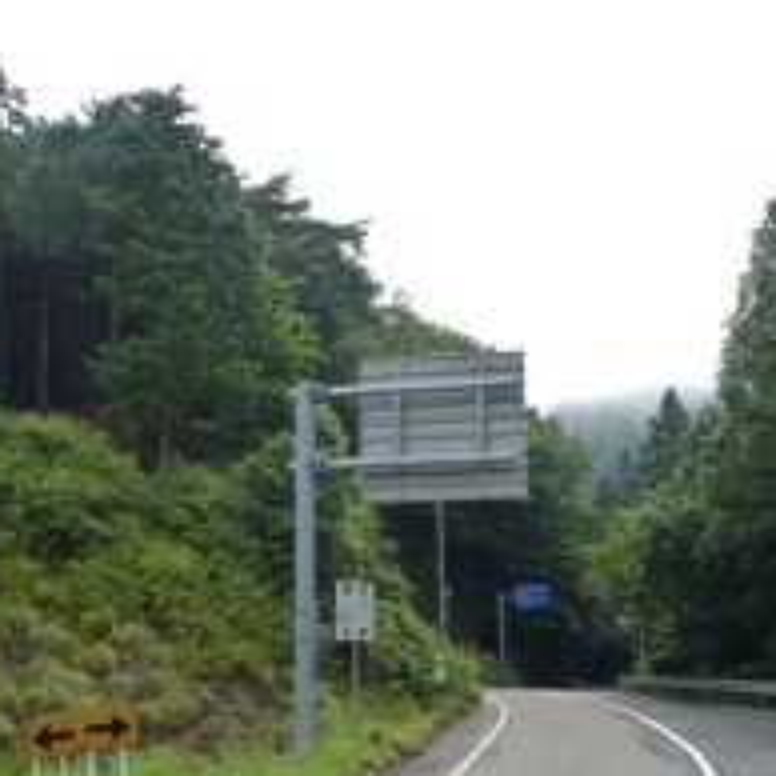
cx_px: 272
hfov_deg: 34.4
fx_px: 1243
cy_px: 564
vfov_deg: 34.1
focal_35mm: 49
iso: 160
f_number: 4
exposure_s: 1/320
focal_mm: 4.3
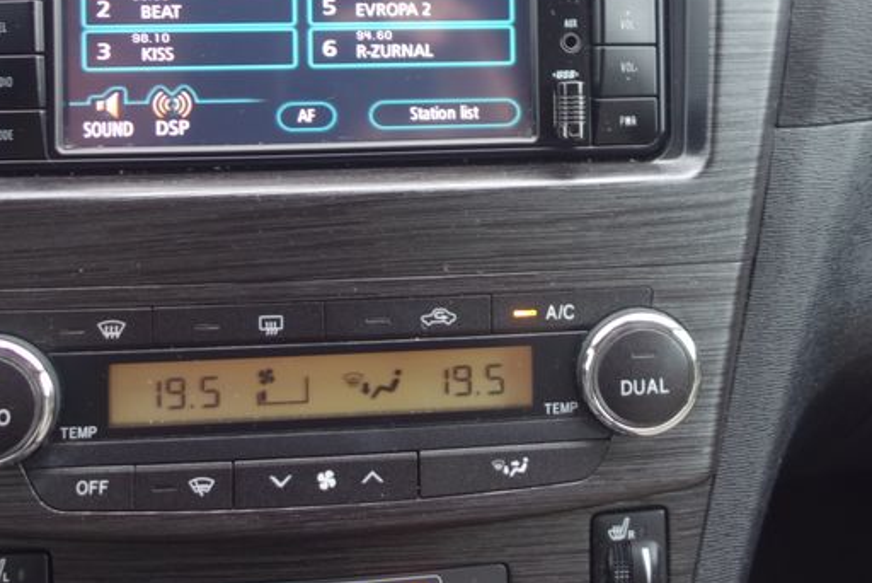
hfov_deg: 35.4
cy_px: 66
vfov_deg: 23.6
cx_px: 545
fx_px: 1357
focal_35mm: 56
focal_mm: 10.4
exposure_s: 1/30
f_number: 1.8
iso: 125
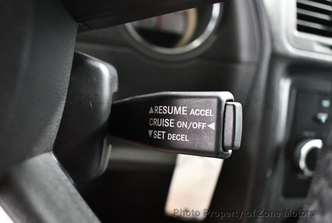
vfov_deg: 37.0
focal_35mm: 36
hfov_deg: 53.1
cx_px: 166
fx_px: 333
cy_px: 112
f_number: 3.5
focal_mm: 18
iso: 8000
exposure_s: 1/60
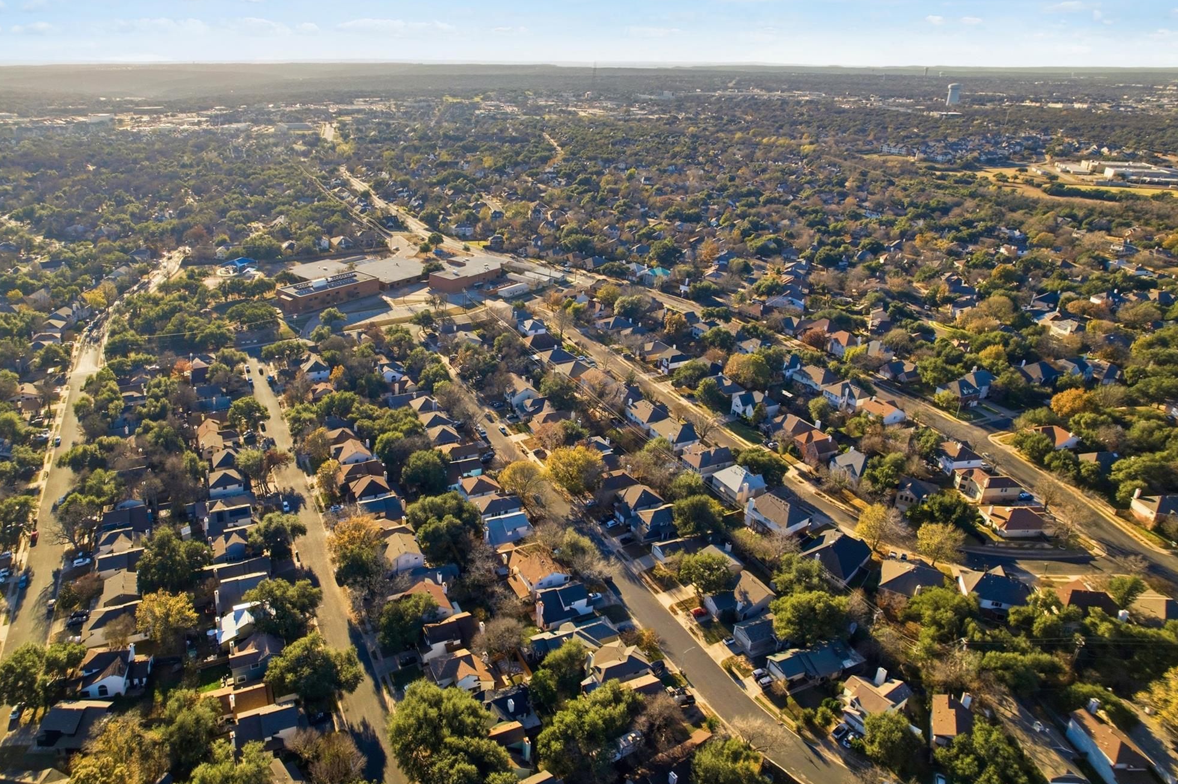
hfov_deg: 76.1
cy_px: 393
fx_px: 752
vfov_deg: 55.1
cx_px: 572
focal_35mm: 23
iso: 100
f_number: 2.8
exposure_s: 1/125
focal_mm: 8.4
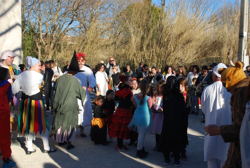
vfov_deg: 34.4
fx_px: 271
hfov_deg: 49.4
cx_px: 125
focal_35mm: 39
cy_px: 84
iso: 100
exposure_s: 1/200
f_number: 7.1
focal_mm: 26
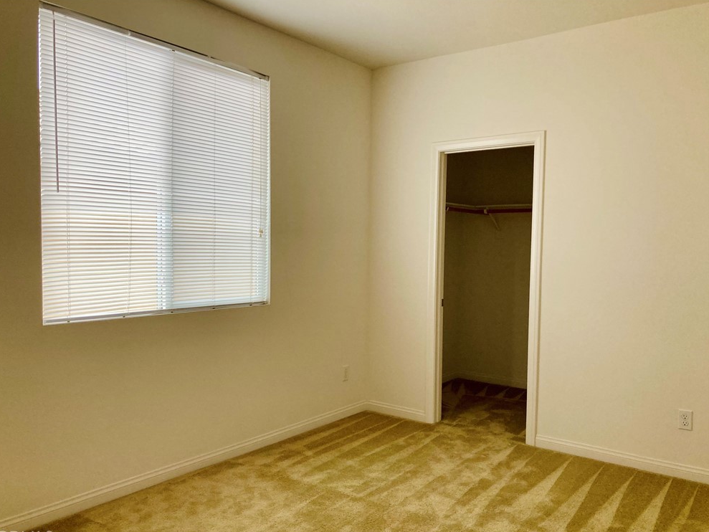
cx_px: 346
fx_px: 594
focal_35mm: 29
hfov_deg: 61.6
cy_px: 272
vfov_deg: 48.2
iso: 80
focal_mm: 3.99
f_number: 1.8
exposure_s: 1/121
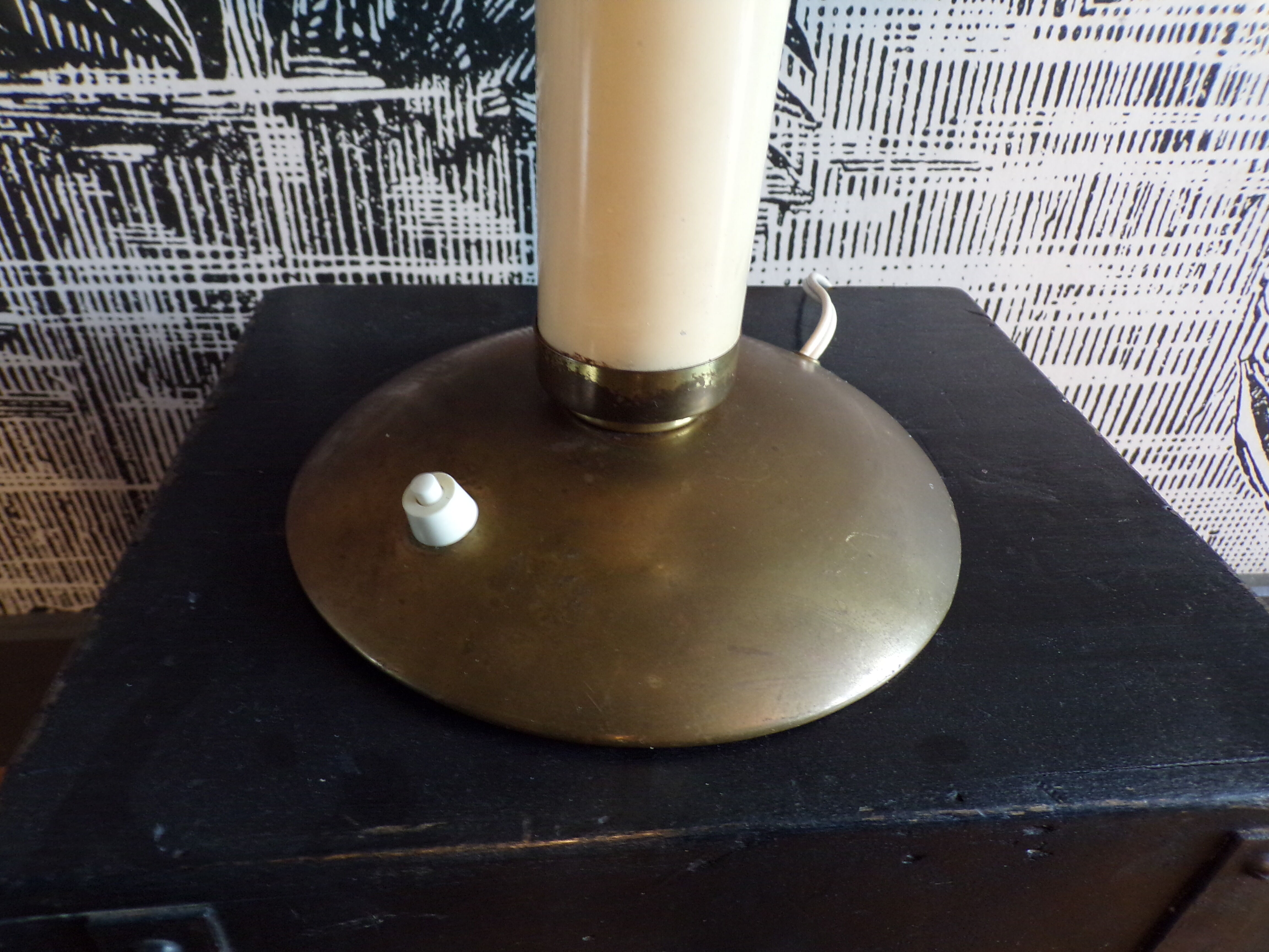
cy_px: 476
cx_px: 634
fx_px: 880
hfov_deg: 71.6
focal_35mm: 24
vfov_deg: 56.8
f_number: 3
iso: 238
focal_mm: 4.3
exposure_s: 1/17
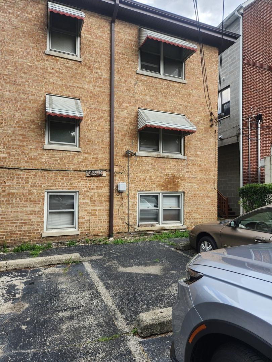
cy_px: 181
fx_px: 241
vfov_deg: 73.9
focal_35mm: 23
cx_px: 136
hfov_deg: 58.9
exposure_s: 1/276
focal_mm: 5.4
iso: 20
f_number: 1.8
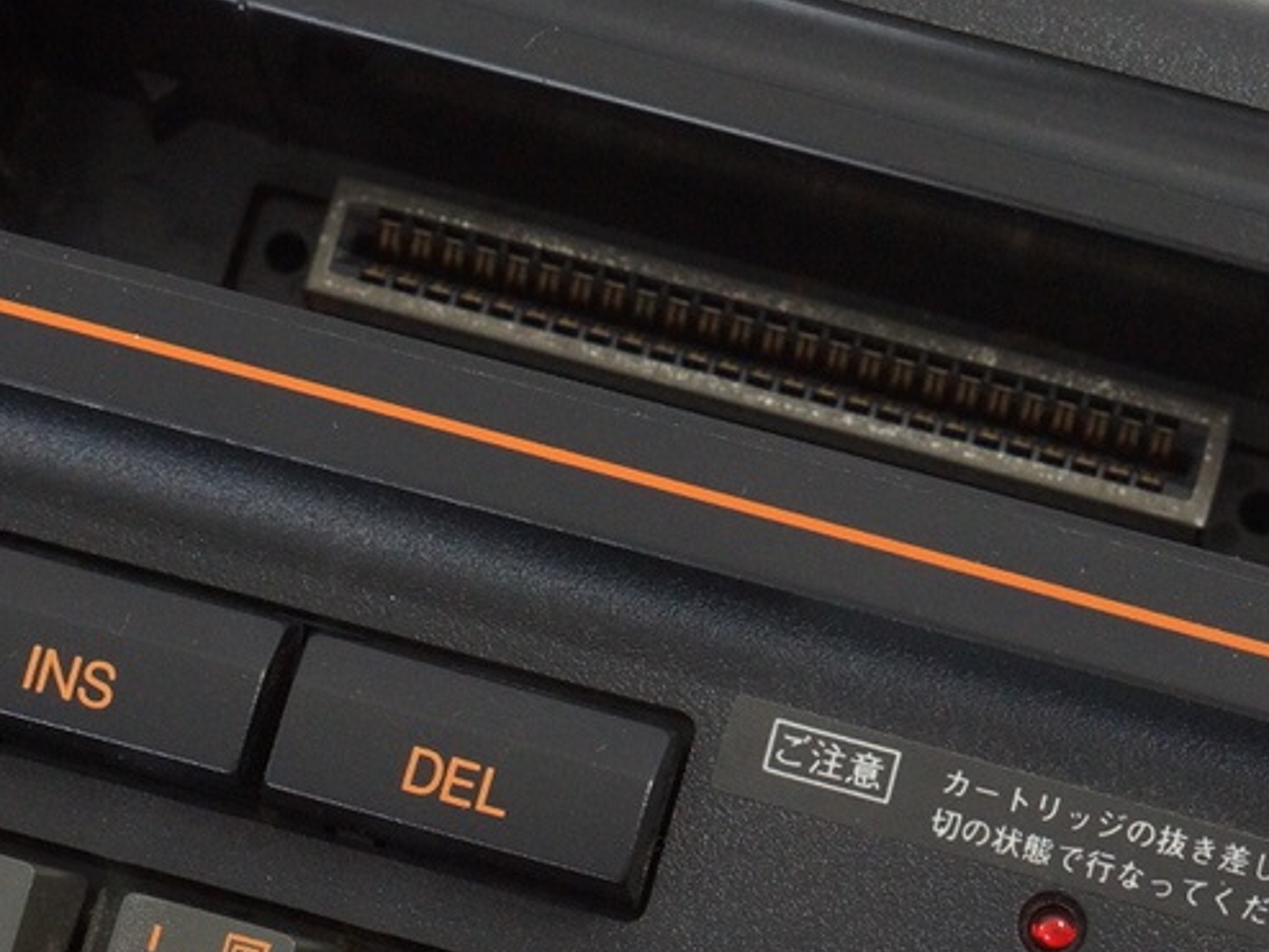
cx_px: 778
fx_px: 6419
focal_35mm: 175
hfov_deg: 11.3
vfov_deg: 8.5
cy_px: 56
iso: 1250
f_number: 6.3
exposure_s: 1/80
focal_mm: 50
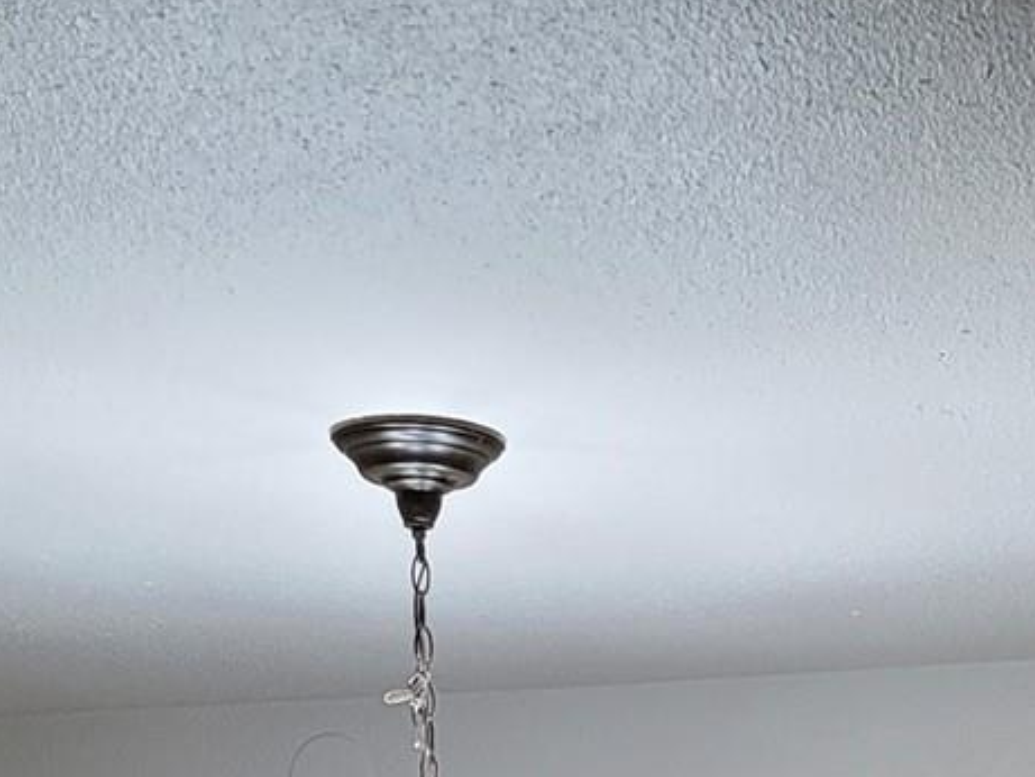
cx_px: 956
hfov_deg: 17.4
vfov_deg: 11.8
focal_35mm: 111
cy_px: 1624
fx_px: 3320
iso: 200
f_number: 1.8
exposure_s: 1/120
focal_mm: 7
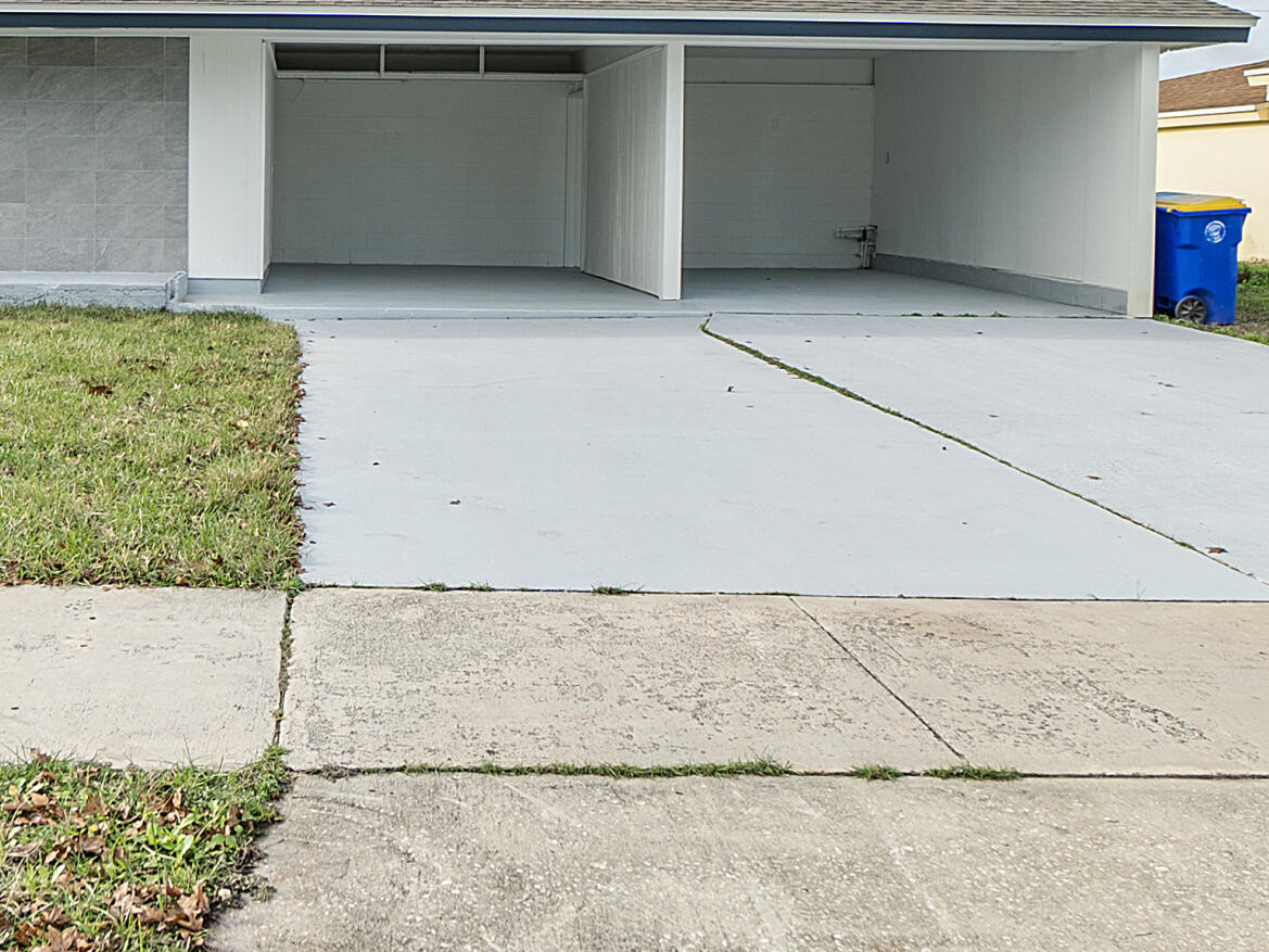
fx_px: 1357
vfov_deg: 37.7
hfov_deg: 48.5
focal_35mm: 37
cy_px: 232
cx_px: 343
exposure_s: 1/800
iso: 100
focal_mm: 10
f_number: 4
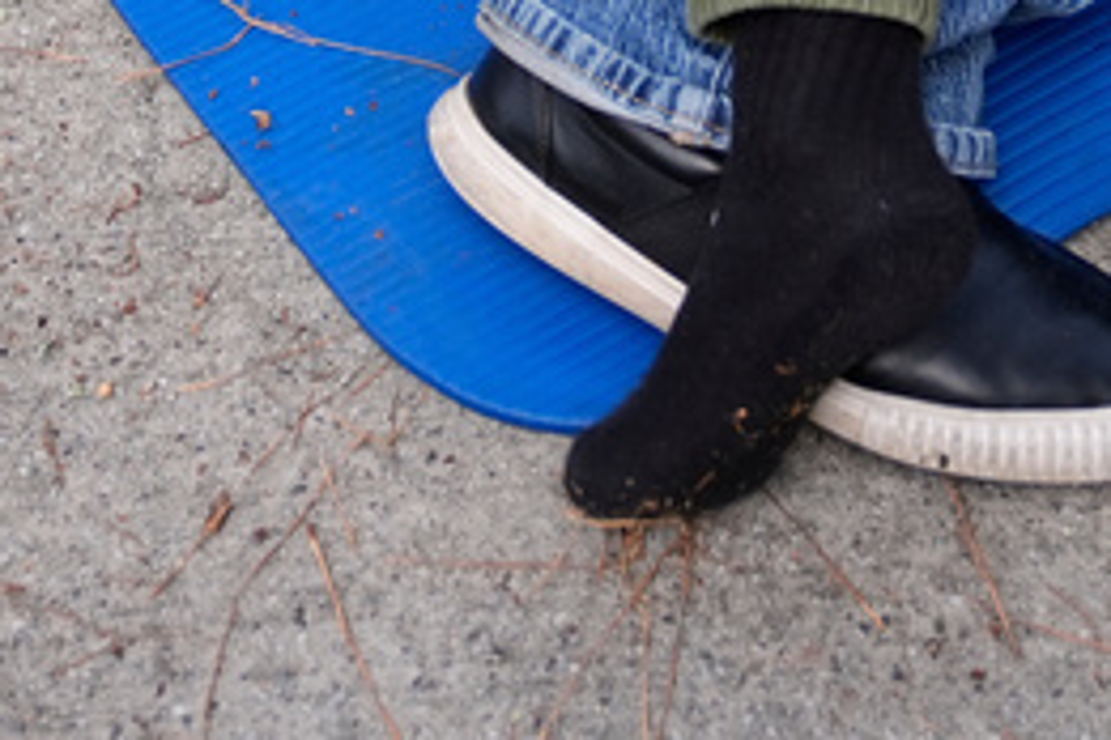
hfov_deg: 14.5
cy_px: -555
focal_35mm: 141
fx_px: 4351
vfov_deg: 9.3
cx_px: 621
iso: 500
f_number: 2.8
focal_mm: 36
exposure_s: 1/2500
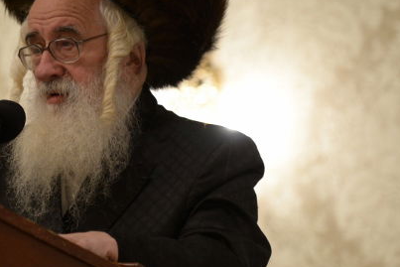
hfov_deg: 7.0
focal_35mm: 295
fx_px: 3279
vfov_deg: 4.7
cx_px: -1
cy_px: 71
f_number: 2.8
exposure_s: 1/100
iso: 1250
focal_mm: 116
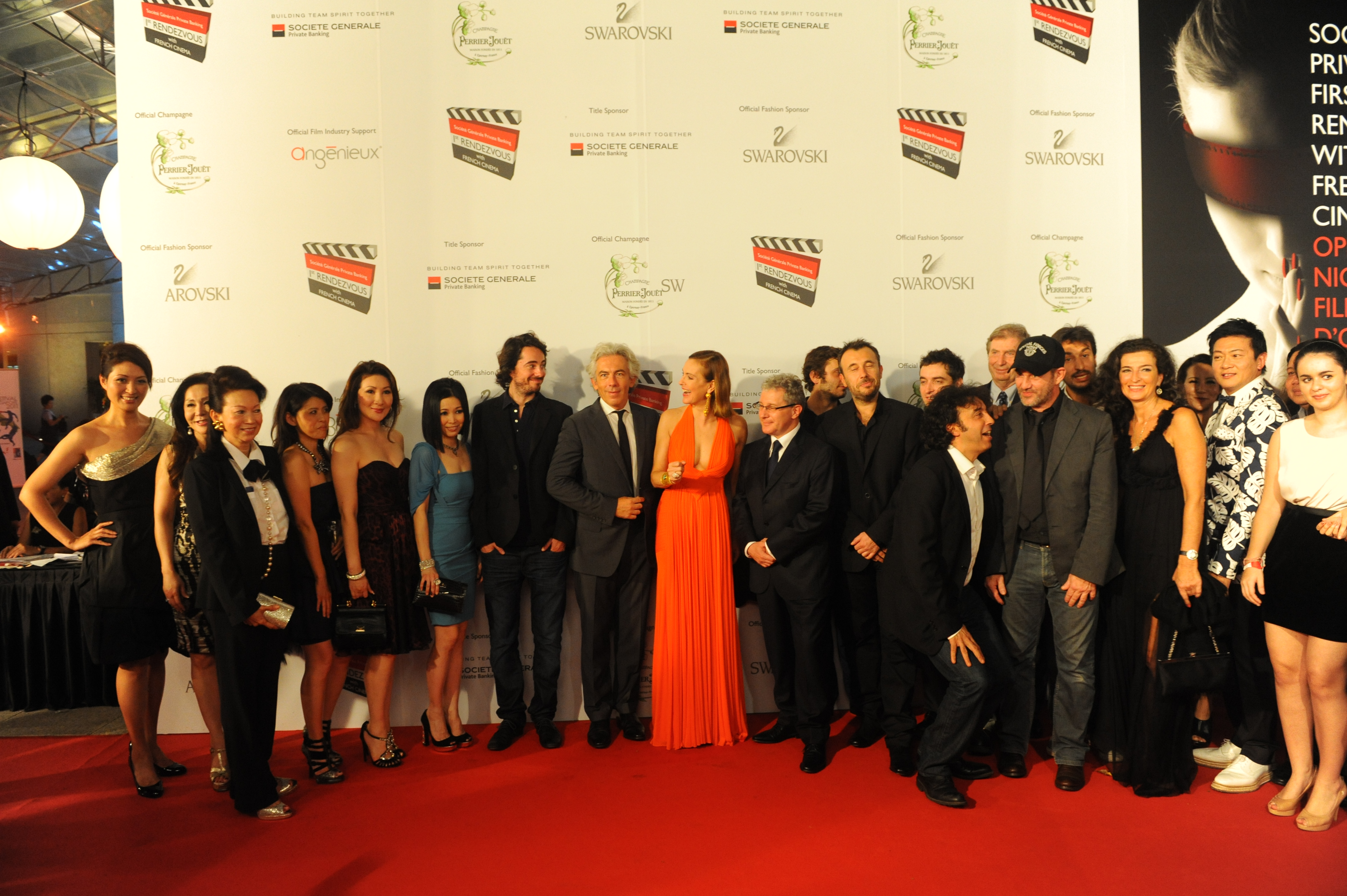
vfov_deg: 53.1
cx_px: 674
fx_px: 897
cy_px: 448
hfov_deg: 73.8
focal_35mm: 24
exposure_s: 1/125
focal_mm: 24
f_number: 4
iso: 2500
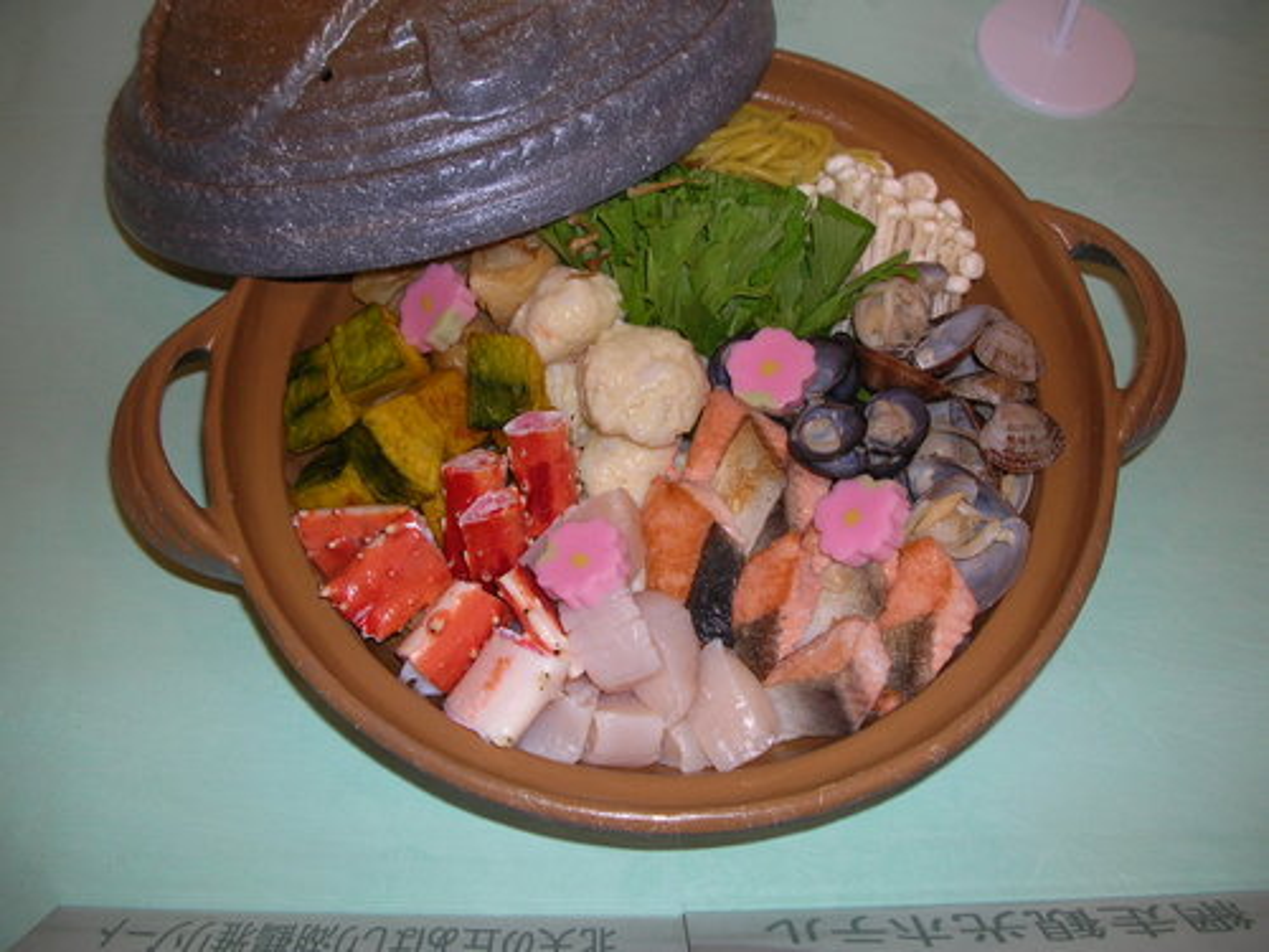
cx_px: 634
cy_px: 476
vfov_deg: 40.7
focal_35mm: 35
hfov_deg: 52.6
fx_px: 1283
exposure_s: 1/60.1
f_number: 2.8
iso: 50
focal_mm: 5.8
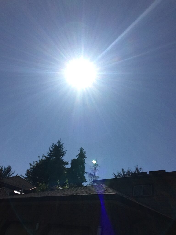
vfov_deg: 52.6
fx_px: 237
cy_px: 118
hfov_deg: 40.7
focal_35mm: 35
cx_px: 88
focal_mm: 2.18
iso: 32
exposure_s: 1/1168
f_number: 2.4
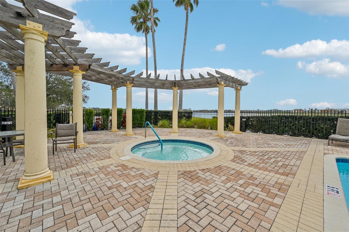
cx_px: 174
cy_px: 116
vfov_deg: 81.1
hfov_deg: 104.3
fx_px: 136
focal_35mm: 14
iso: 400
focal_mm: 14
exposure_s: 1/3200
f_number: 8
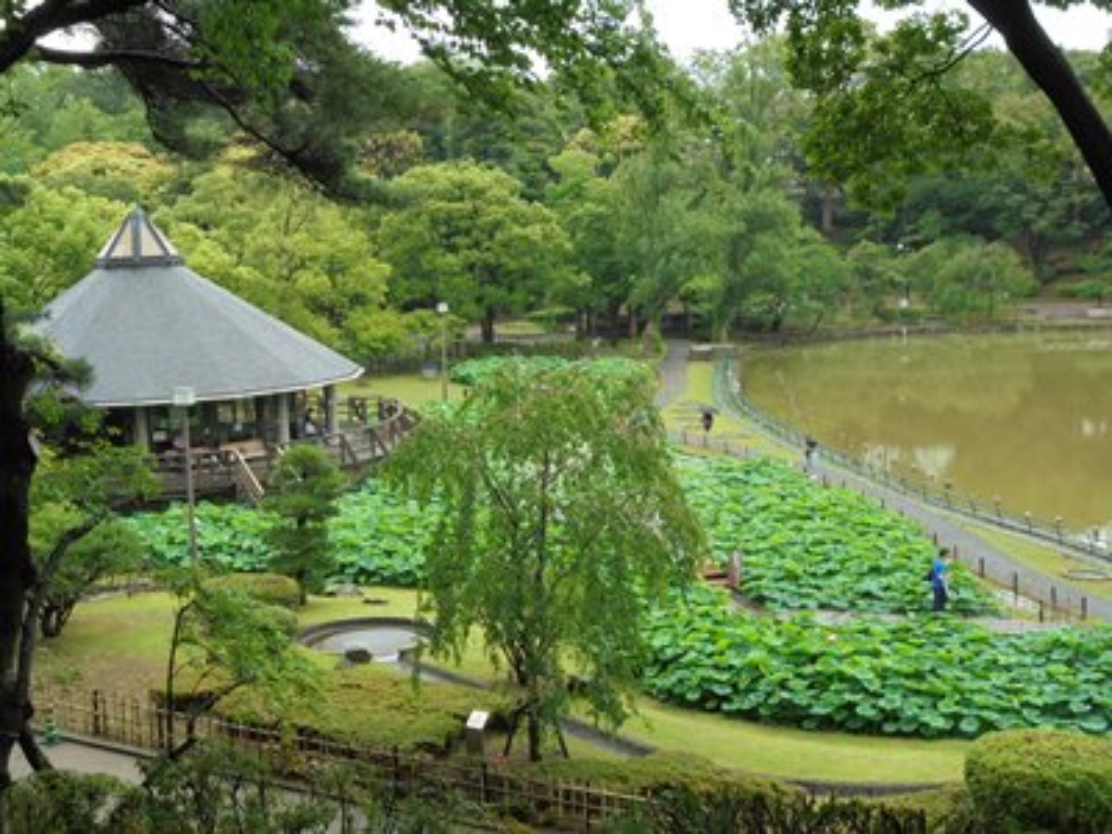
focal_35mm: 49
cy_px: 417
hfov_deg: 38.9
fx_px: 1574
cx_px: 556
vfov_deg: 29.7
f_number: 4.8
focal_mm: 8.9
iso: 200
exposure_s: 1/250
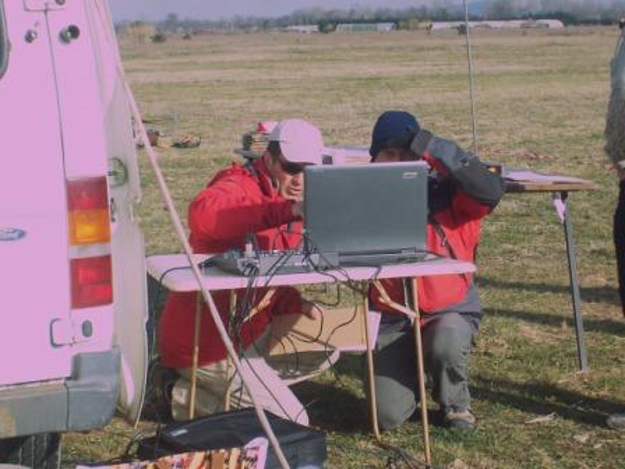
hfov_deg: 19.3
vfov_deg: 14.5
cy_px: 234
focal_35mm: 102
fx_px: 1842
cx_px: 312
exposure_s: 1/350
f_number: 4.6
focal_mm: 16.8
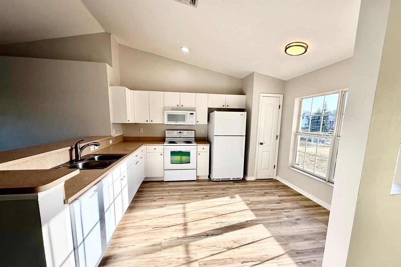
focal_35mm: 15
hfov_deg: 100.4
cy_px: 146
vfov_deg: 77.2
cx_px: 203
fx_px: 167
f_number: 2.2
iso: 64
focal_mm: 2.22
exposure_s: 1/408
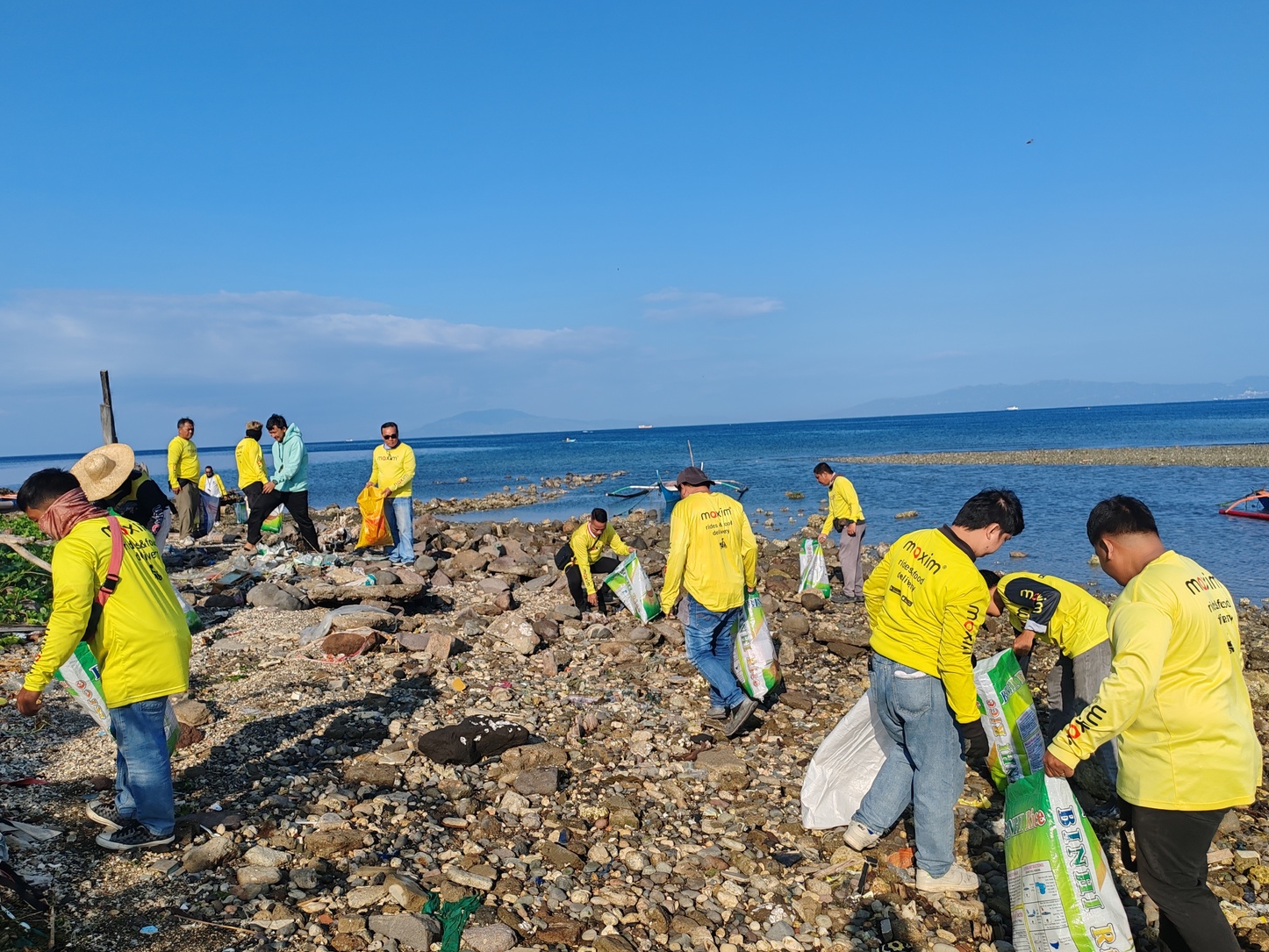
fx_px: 1027
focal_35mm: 28
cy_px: 482
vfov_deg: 49.8
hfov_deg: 63.4
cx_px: 656
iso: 50
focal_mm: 6.12
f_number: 1.9
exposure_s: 1/780
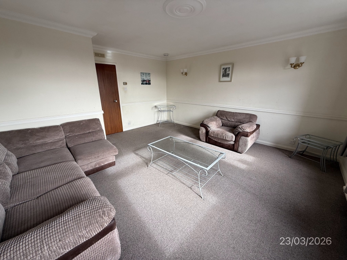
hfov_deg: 102.1
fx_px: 140
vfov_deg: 85.7
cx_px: 174
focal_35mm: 14
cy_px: 130
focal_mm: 2.22
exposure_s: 1/99
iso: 50
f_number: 2.2
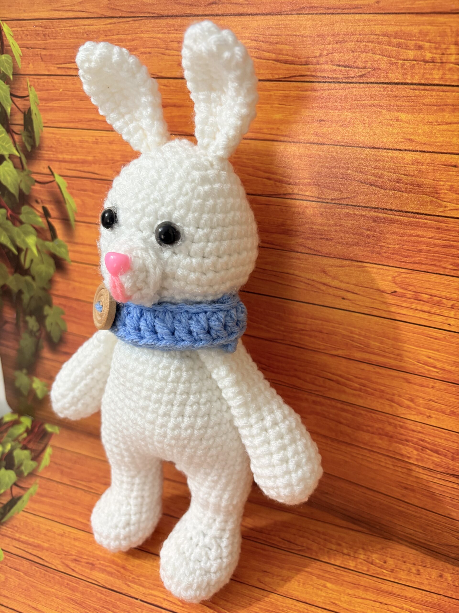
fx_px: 460
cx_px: 230
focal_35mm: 26
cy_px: 306
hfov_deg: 53.1
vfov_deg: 67.3
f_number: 1.6
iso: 200
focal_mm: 5.96
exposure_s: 1/60
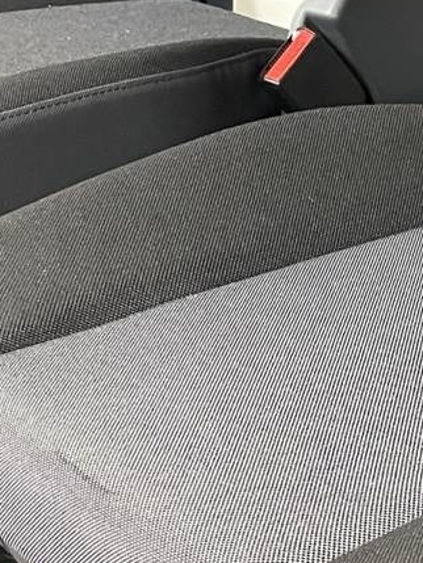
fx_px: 1580
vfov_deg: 20.0
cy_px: 450
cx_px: 728
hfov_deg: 13.8
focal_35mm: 97
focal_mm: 4.2
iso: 500
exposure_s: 1/50
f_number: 1.6
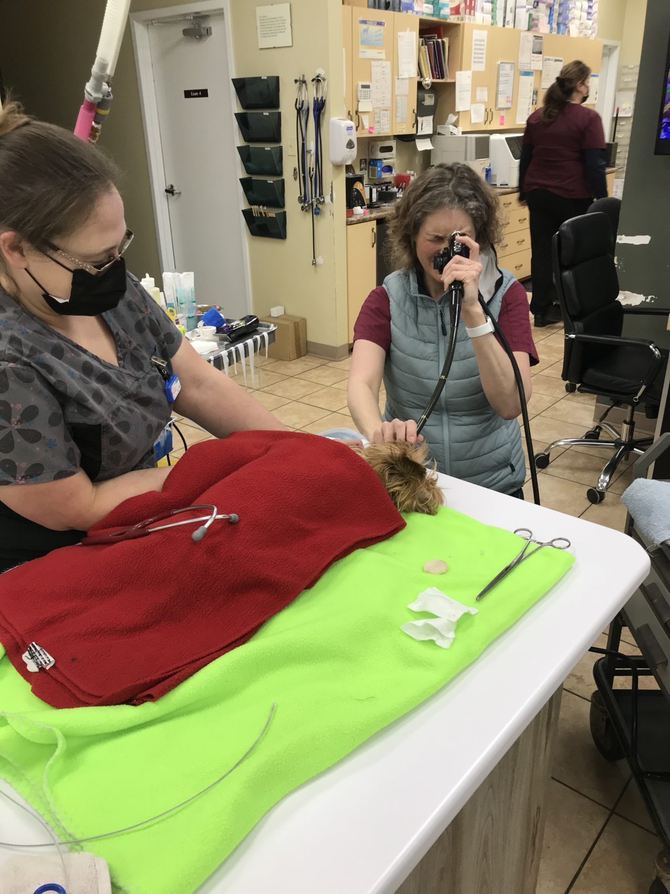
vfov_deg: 63.4
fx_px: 723
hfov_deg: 49.7
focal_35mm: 28
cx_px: 335
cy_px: 447
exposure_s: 1/60
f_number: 1.8
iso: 32
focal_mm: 3.99
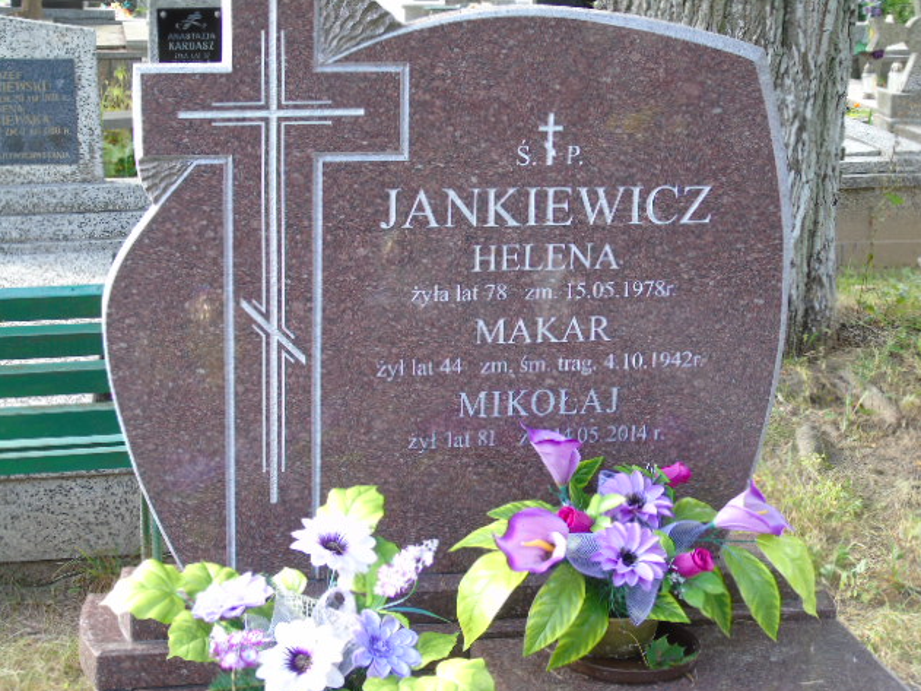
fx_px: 1915
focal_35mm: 72
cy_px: 348
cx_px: 466
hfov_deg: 27.0
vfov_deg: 20.4
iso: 100
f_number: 4.7
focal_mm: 13
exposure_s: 1/30
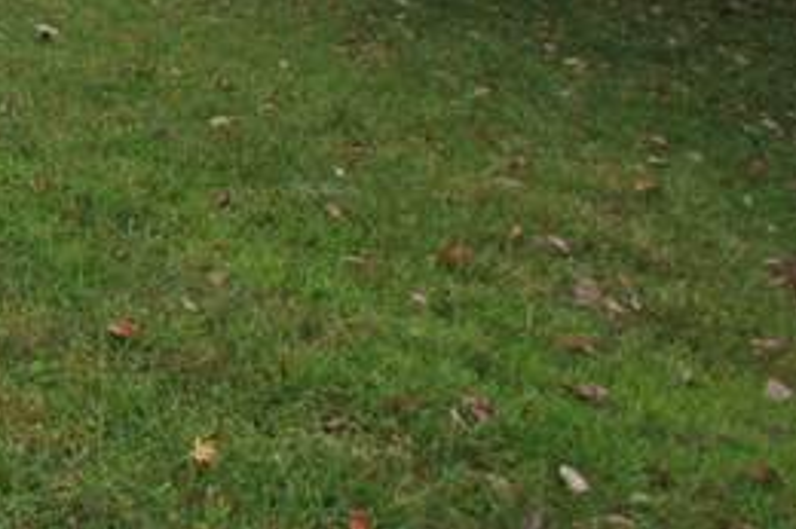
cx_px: -1093
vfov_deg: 15.8
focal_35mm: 74
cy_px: -408
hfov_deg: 15.4
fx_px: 1635
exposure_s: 1/200
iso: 100
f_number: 7.1
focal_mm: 10
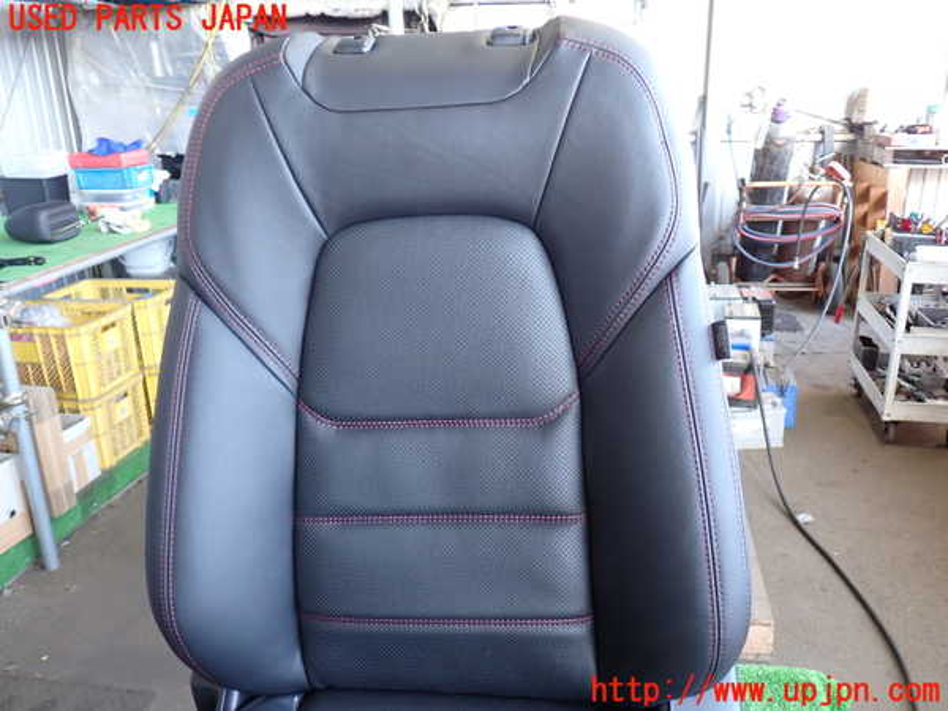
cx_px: 474
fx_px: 822
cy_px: 356
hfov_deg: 60.0
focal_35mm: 30
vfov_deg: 46.8
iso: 200
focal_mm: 5.4
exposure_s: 1/40
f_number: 2.3
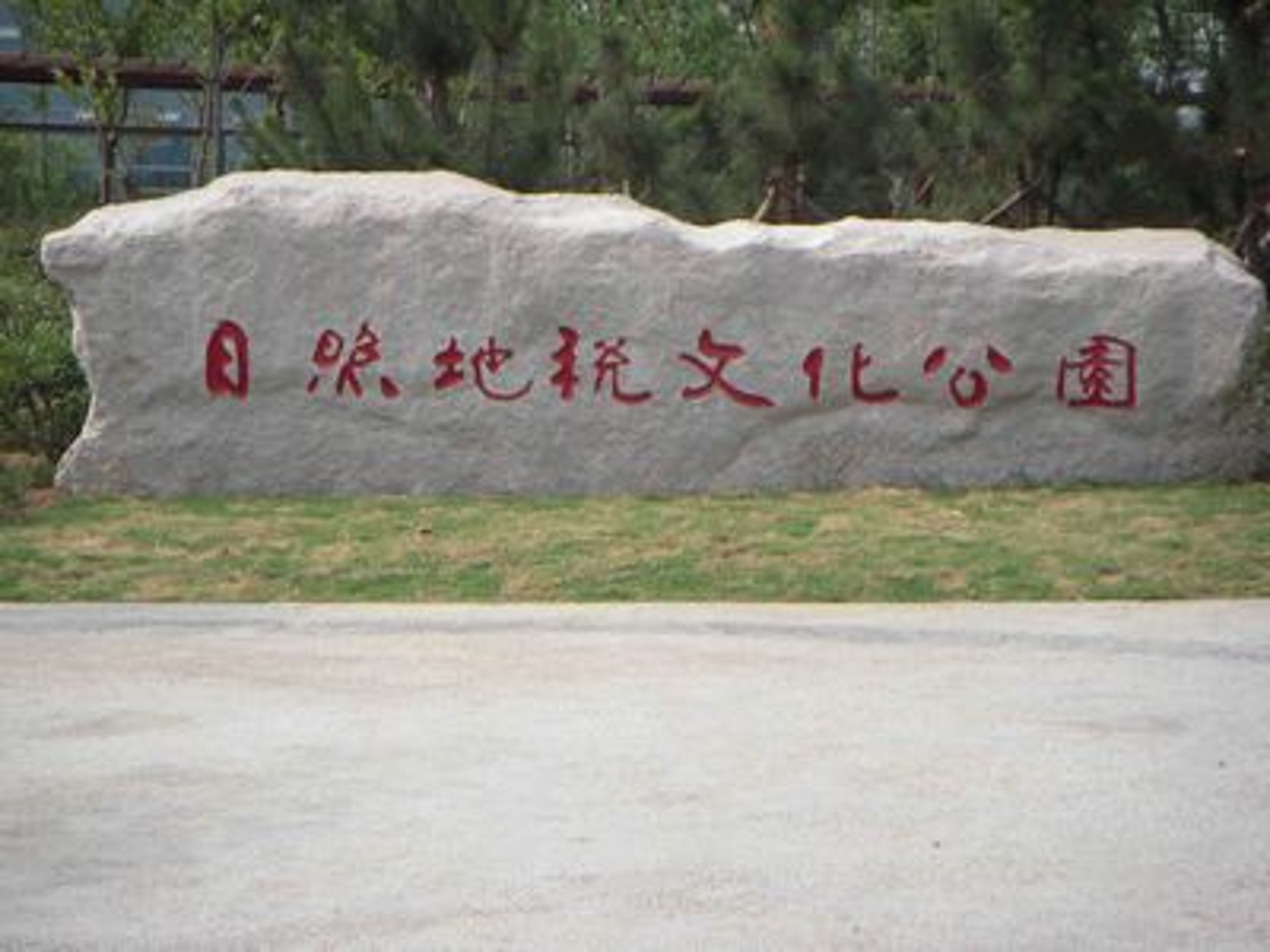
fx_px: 4182
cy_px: 476
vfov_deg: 13.0
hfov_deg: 17.3
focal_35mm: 114
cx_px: 635
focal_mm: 18.9
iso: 100
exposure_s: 1/500
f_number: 4.2
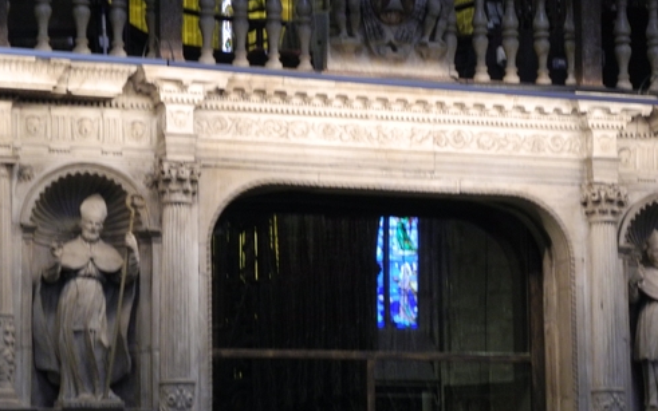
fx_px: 2439
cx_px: 377
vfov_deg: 9.6
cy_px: 280
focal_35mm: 136
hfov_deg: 15.4
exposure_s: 1/4
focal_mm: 22.5
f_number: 4.5
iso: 400
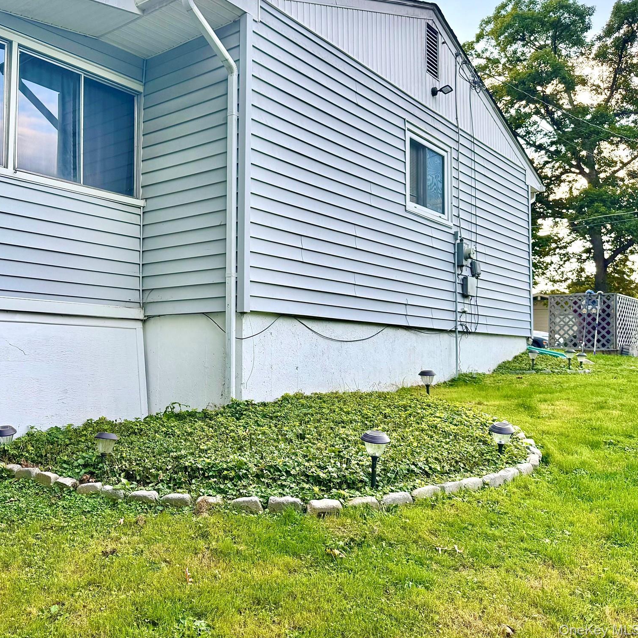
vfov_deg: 55.6
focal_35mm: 29
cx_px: 210
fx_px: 605
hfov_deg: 54.4
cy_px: 313
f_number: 1.78
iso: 80
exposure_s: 1/495
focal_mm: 6.76
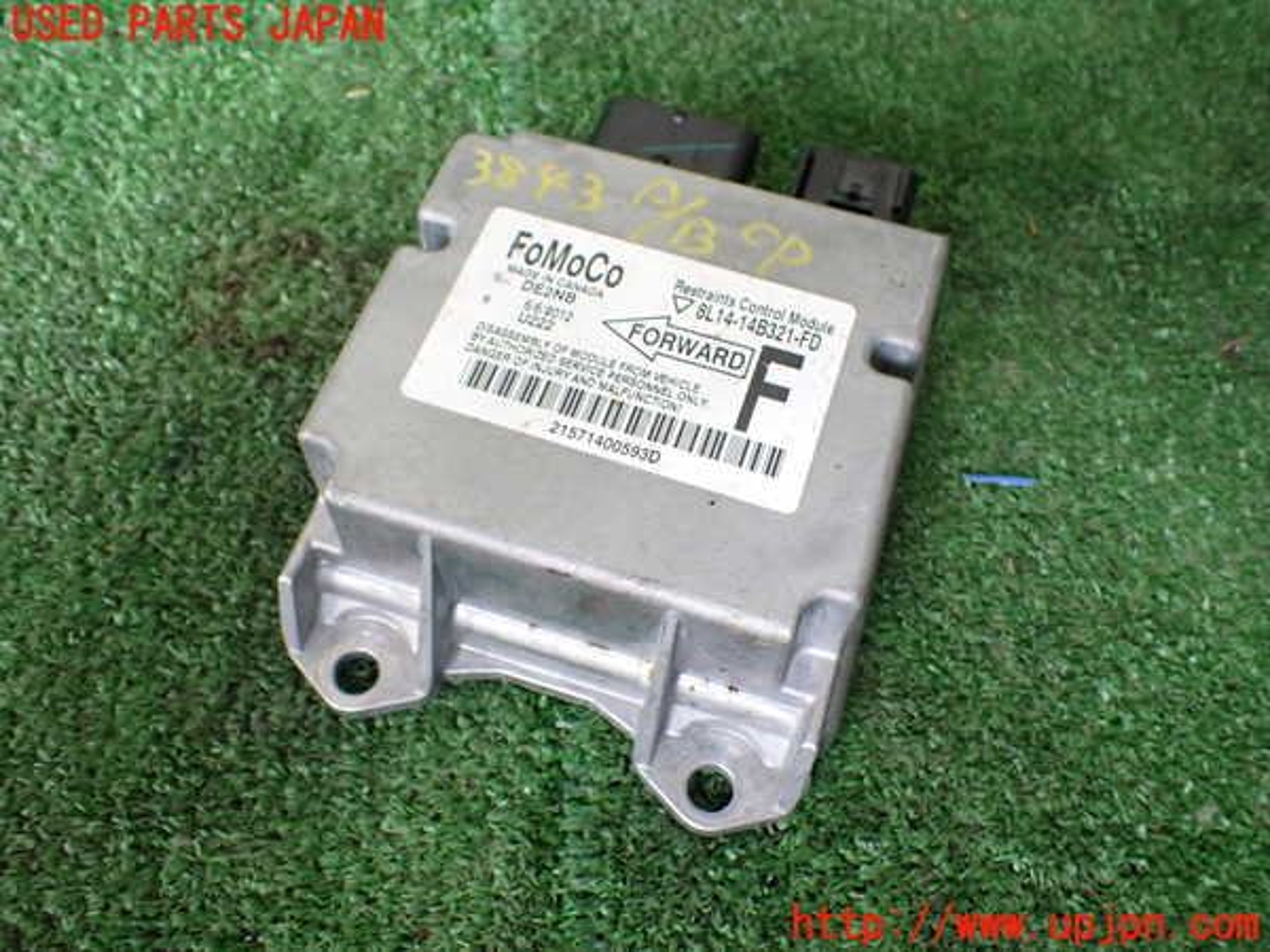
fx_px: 1101
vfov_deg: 46.8
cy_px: 476
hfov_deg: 60.0
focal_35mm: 30
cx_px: 635
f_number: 2.3
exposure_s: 1/125
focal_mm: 5.4
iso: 400
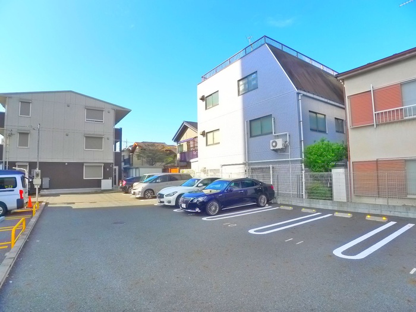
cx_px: 208
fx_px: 288
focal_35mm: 24
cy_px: 156
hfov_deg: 71.6
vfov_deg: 56.8
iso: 400
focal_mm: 5.1
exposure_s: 1/500
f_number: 3.5
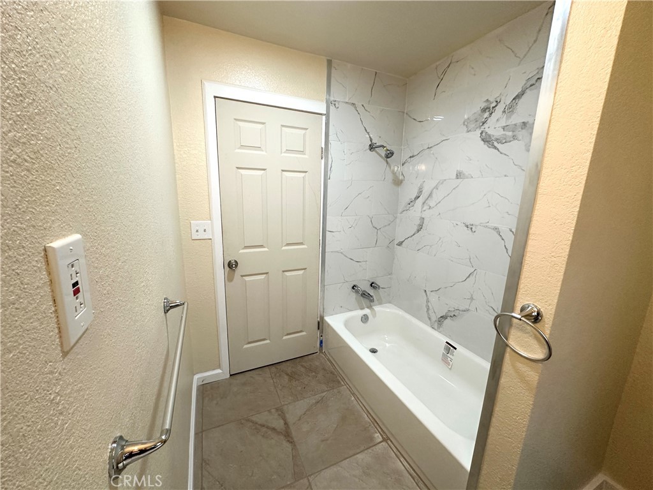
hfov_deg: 102.1
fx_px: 264
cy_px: 245
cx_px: 326
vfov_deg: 85.7
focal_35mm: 14
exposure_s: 1/120
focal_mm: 2.22
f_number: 2.2
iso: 200
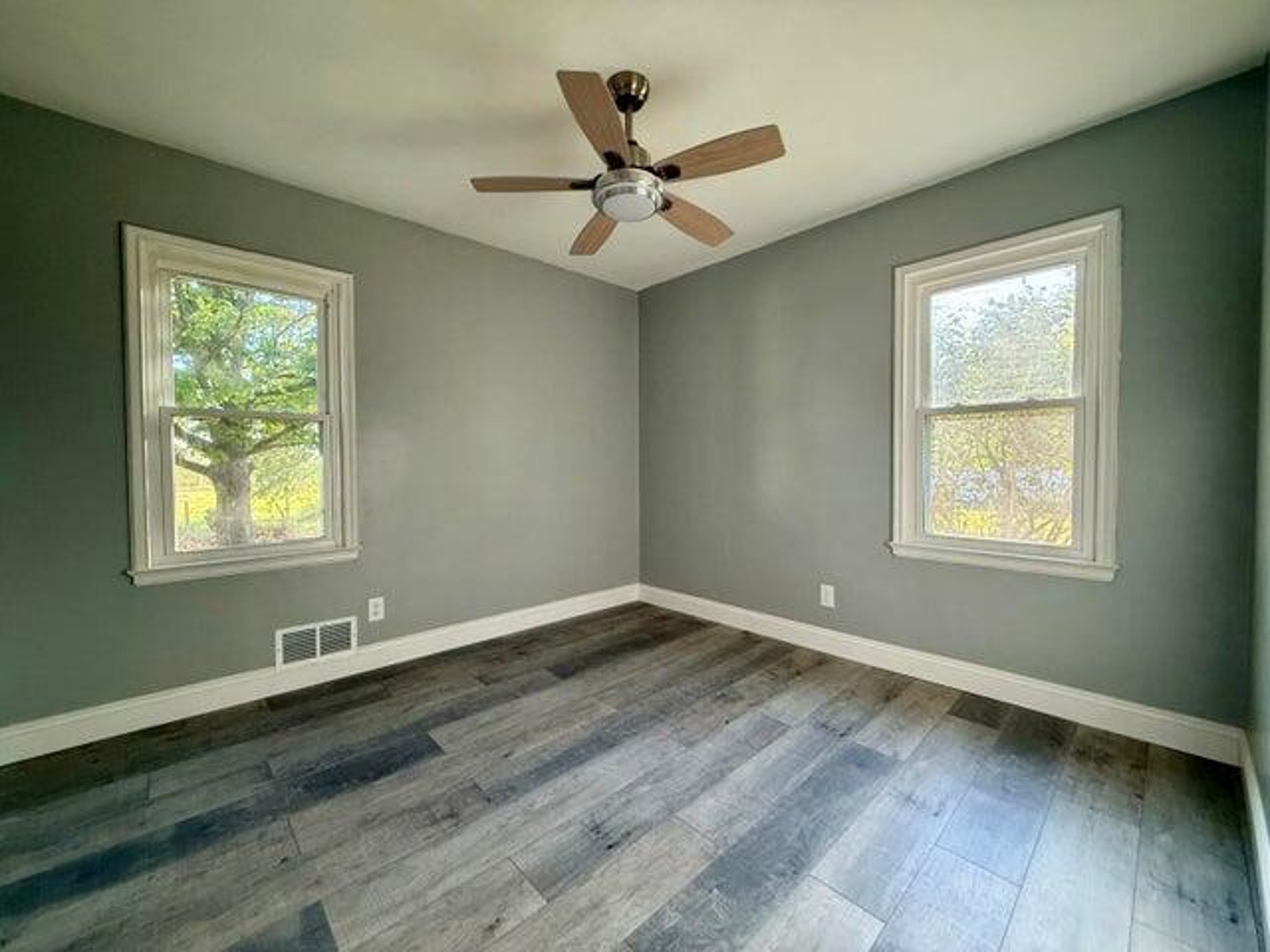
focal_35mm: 14
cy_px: 476
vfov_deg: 85.7
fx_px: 514
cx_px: 635
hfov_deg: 102.1
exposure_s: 1/99
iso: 250
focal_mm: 2.22
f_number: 2.2
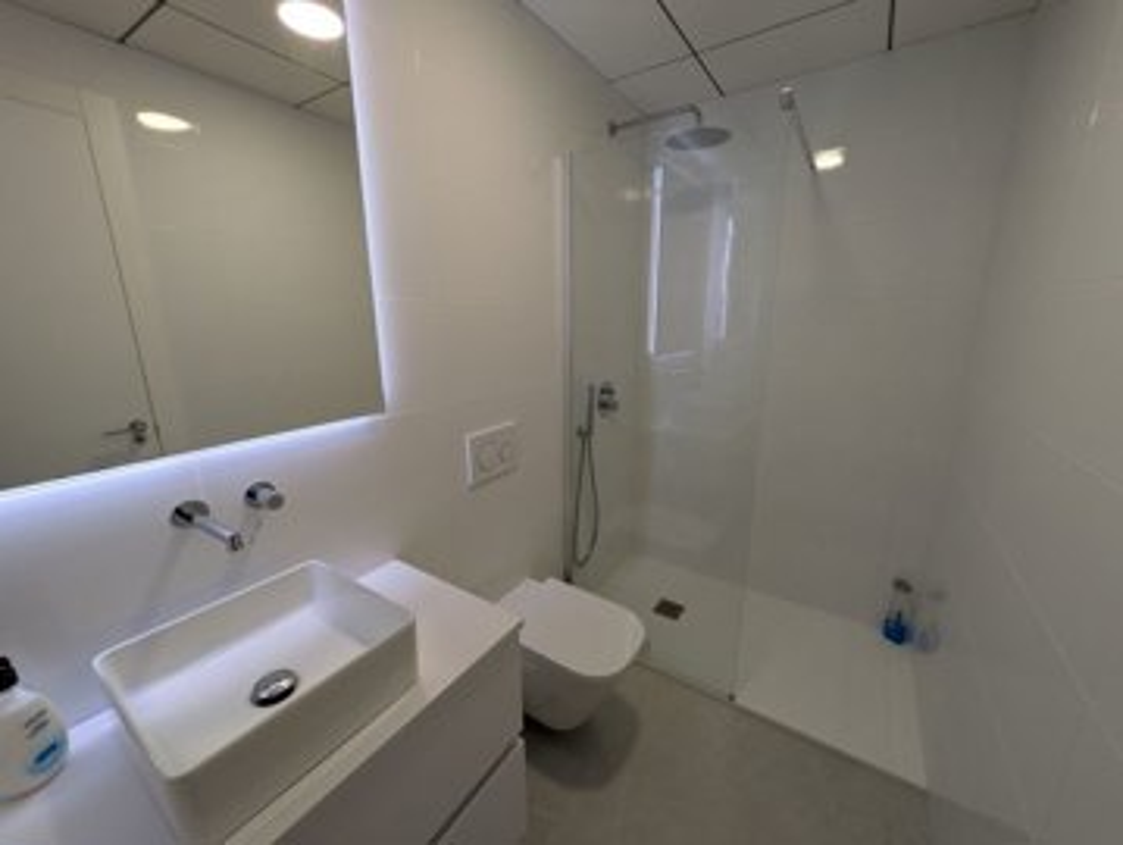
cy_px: 422
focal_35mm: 14
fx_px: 455
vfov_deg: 85.8
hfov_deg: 102.0
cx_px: 562
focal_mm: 1.83
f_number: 2.2
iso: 80
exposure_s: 1/100
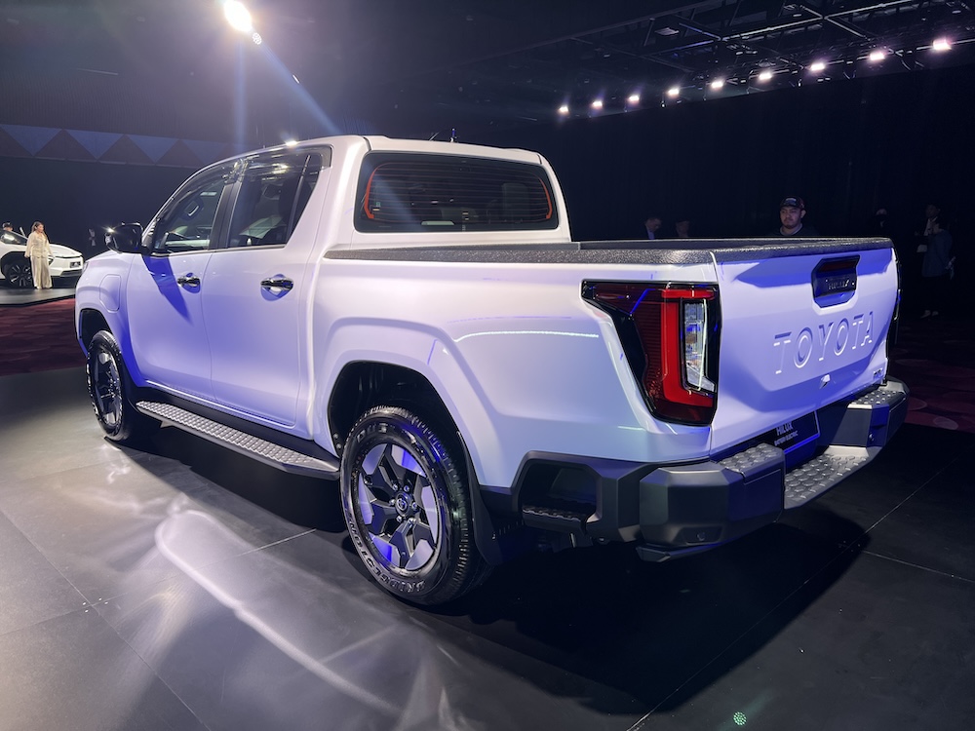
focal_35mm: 26
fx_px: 732
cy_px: 366
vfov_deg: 53.1
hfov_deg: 67.3
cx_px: 488
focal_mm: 5.7
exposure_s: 1/105
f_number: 1.5
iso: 64
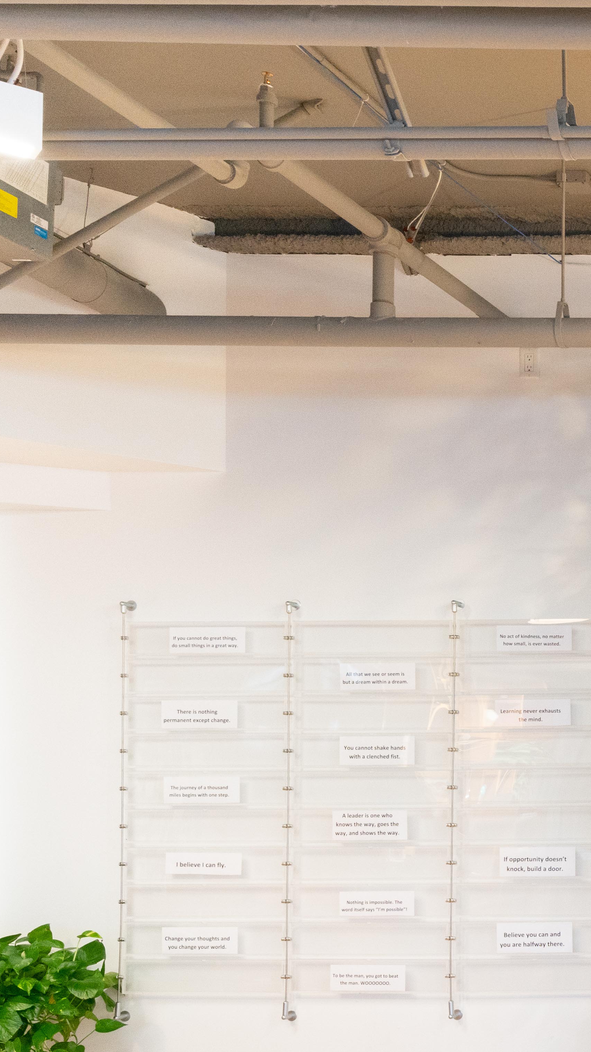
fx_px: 1449
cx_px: 1191
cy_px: 764
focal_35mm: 52
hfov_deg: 16.9
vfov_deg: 39.0
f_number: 10
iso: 1000
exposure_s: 1/6
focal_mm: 19
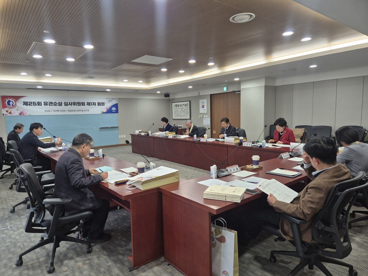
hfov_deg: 73.9
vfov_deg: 58.9
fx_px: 245
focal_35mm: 23
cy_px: 138
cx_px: 184
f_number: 1.8
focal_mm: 5.4
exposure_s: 1/120
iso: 125
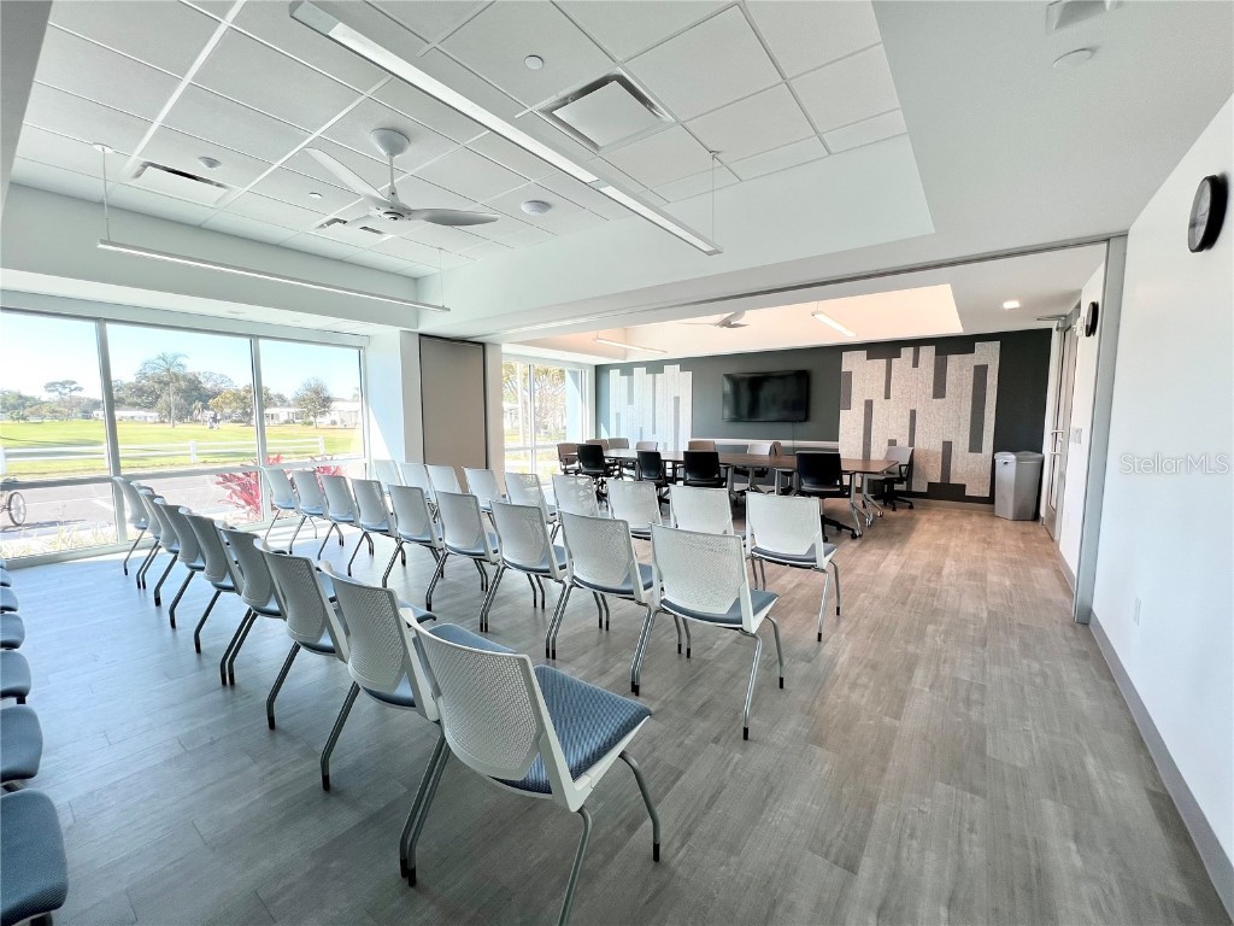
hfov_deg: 106.2
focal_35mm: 13
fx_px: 463
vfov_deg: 89.9
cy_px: 463
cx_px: 617
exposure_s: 1/122
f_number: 1.8
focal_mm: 1.57
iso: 32
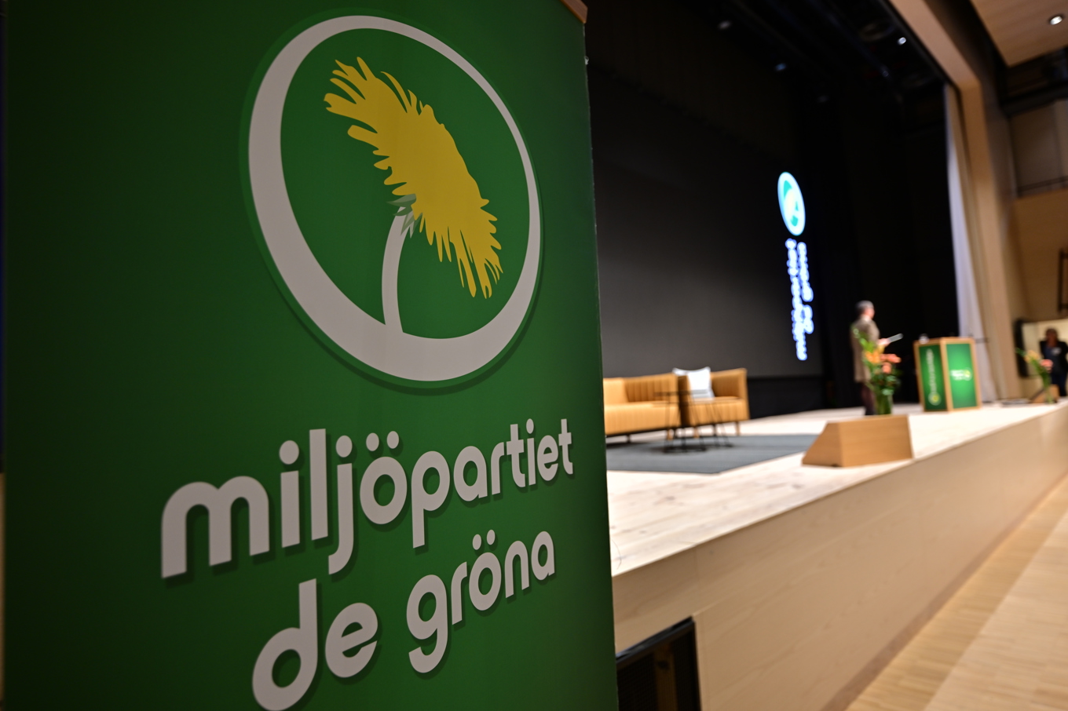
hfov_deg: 79.9
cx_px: 534
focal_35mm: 22
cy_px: 356
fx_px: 638
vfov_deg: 58.3
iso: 720
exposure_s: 1/40
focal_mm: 21.5
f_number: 2.8
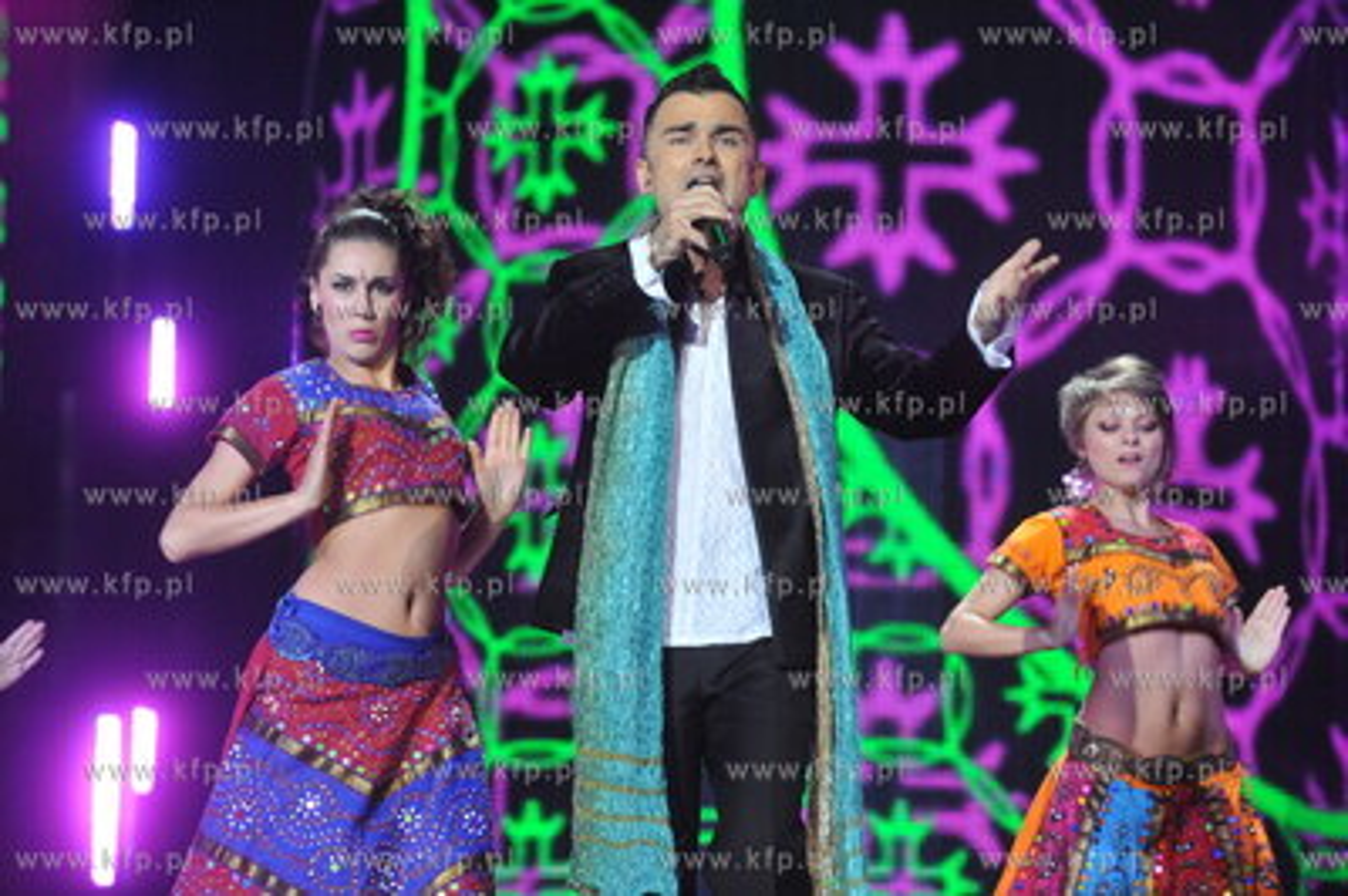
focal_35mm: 150
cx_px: 674
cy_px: 448
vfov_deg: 9.1
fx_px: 5612
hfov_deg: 13.7
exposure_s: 1/200
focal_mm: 150
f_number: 5.6
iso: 3200
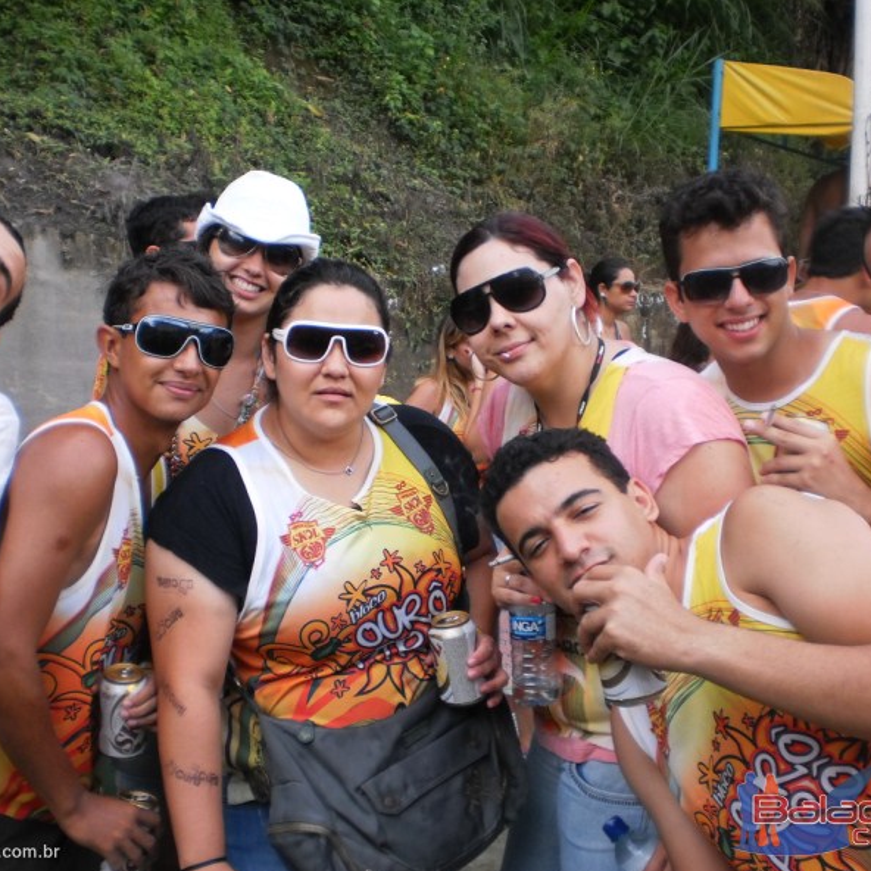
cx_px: 387
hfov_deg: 39.1
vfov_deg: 39.2
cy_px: 440
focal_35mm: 43
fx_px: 1224
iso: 100
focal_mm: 6.3
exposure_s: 1/80
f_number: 3.1
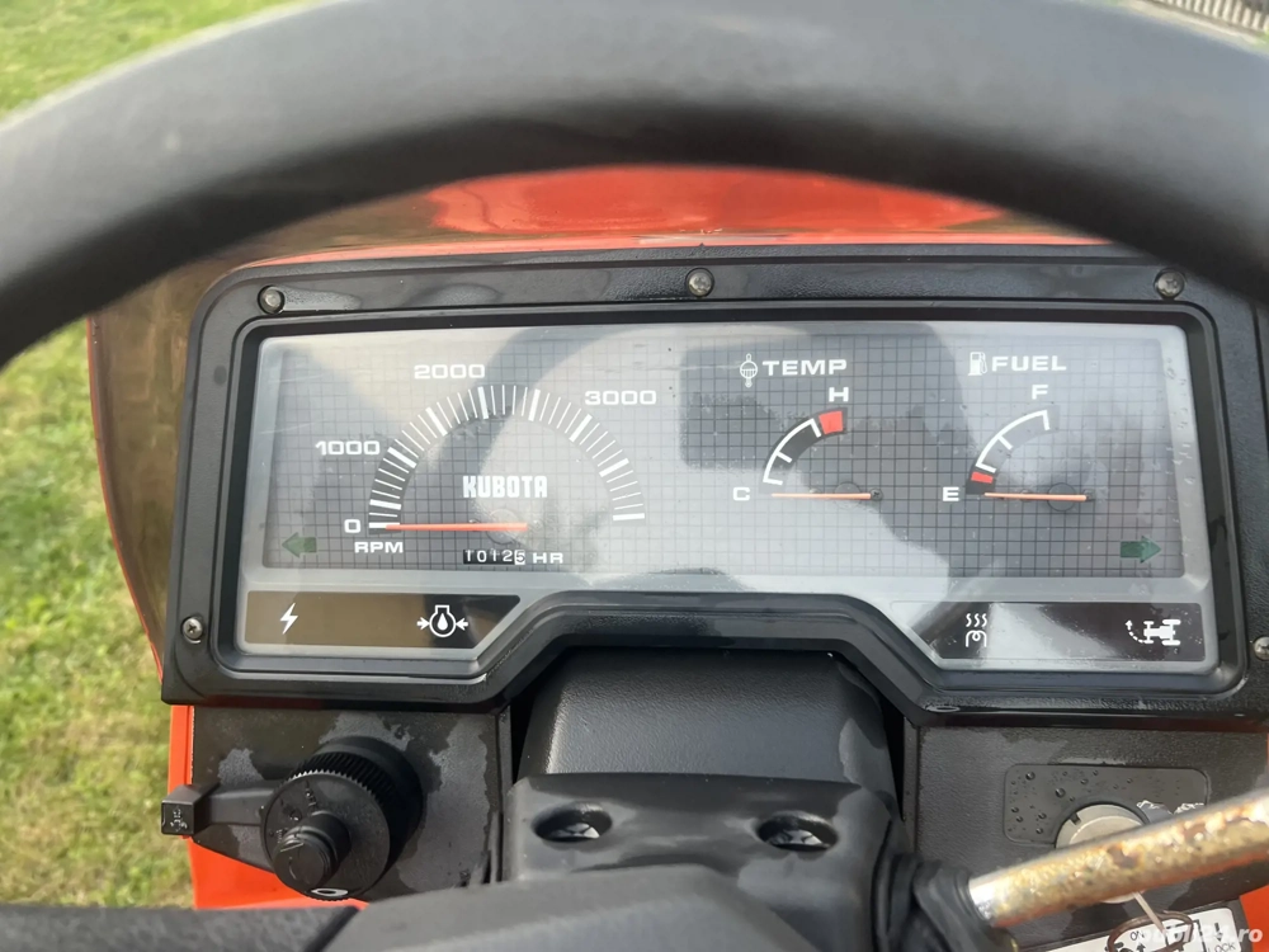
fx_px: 953
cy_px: 476
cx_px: 634
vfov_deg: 53.1
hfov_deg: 67.3
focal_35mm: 26
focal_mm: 5.7
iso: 40
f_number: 1.5
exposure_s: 1/121
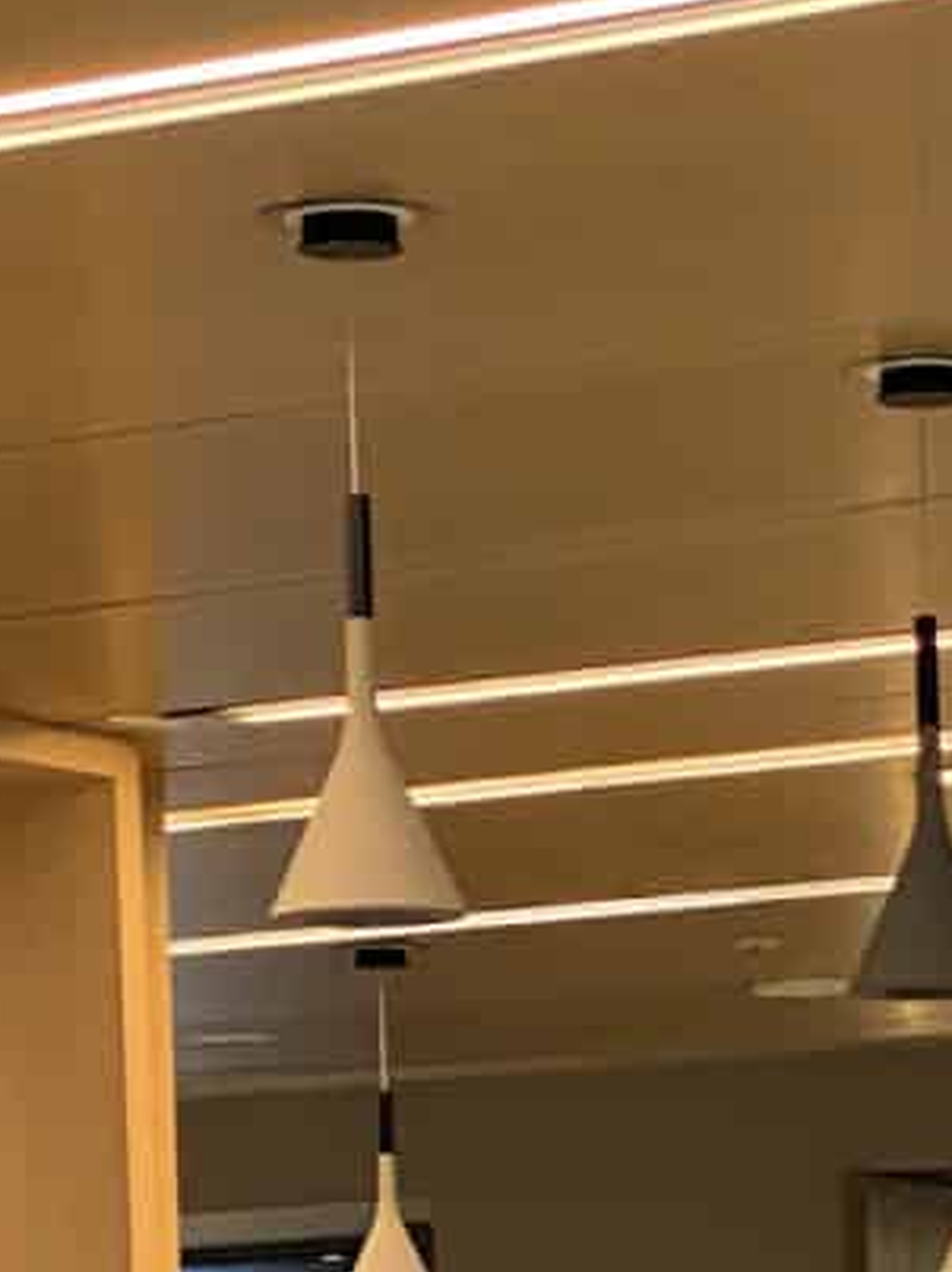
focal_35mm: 207
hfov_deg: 7.2
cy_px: 2190
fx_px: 7599
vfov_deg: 9.2
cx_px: 633
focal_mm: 6
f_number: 2
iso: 125
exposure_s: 1/60
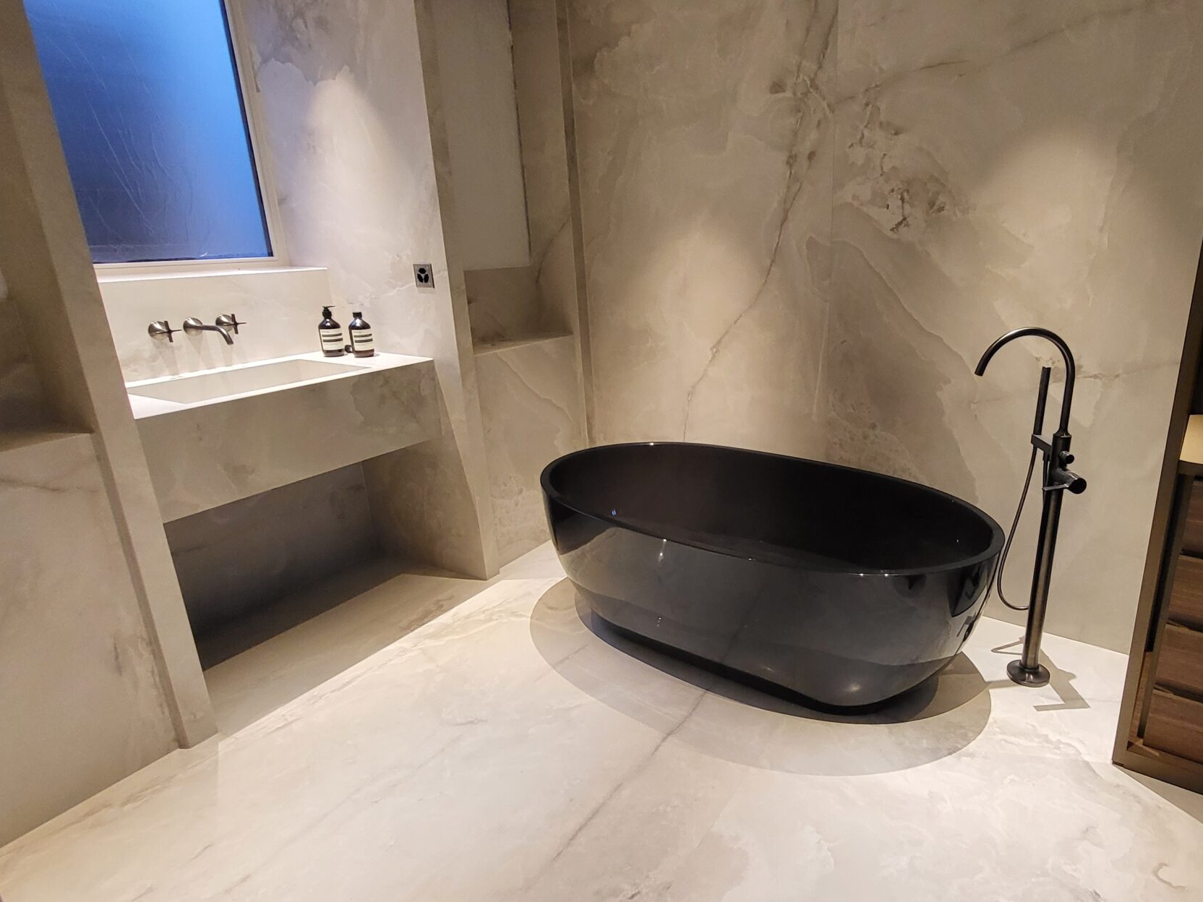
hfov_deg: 79.6
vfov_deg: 66.0
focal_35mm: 20
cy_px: 450
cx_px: 782
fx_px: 695
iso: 250
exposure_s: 1/50
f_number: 2.2
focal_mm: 1.74
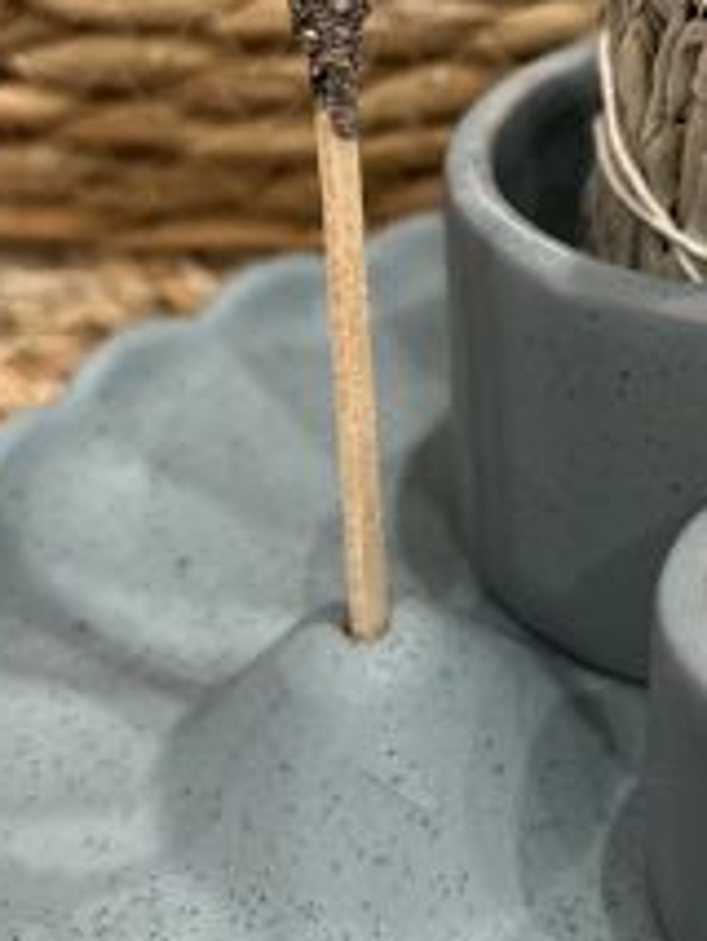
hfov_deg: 18.2
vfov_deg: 24.4
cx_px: 787
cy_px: 124
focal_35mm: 78
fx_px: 2122
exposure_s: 1/50
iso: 200
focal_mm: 5.7
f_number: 1.5
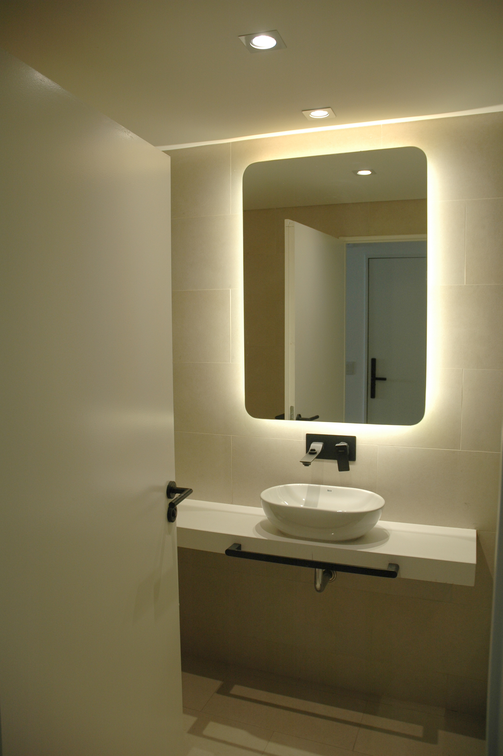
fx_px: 567
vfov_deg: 67.4
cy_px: 378
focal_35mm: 27
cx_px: 252
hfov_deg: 47.8
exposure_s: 1/80
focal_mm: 18
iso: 200
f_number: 4.5
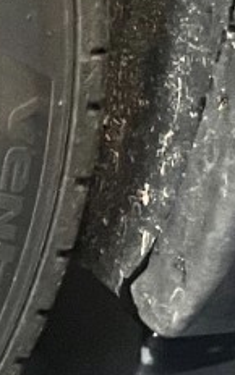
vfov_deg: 10.9
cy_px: 16
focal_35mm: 190
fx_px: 1947
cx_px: -724
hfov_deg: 5.8
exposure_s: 1/50
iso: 250
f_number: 1.6
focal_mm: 5.1
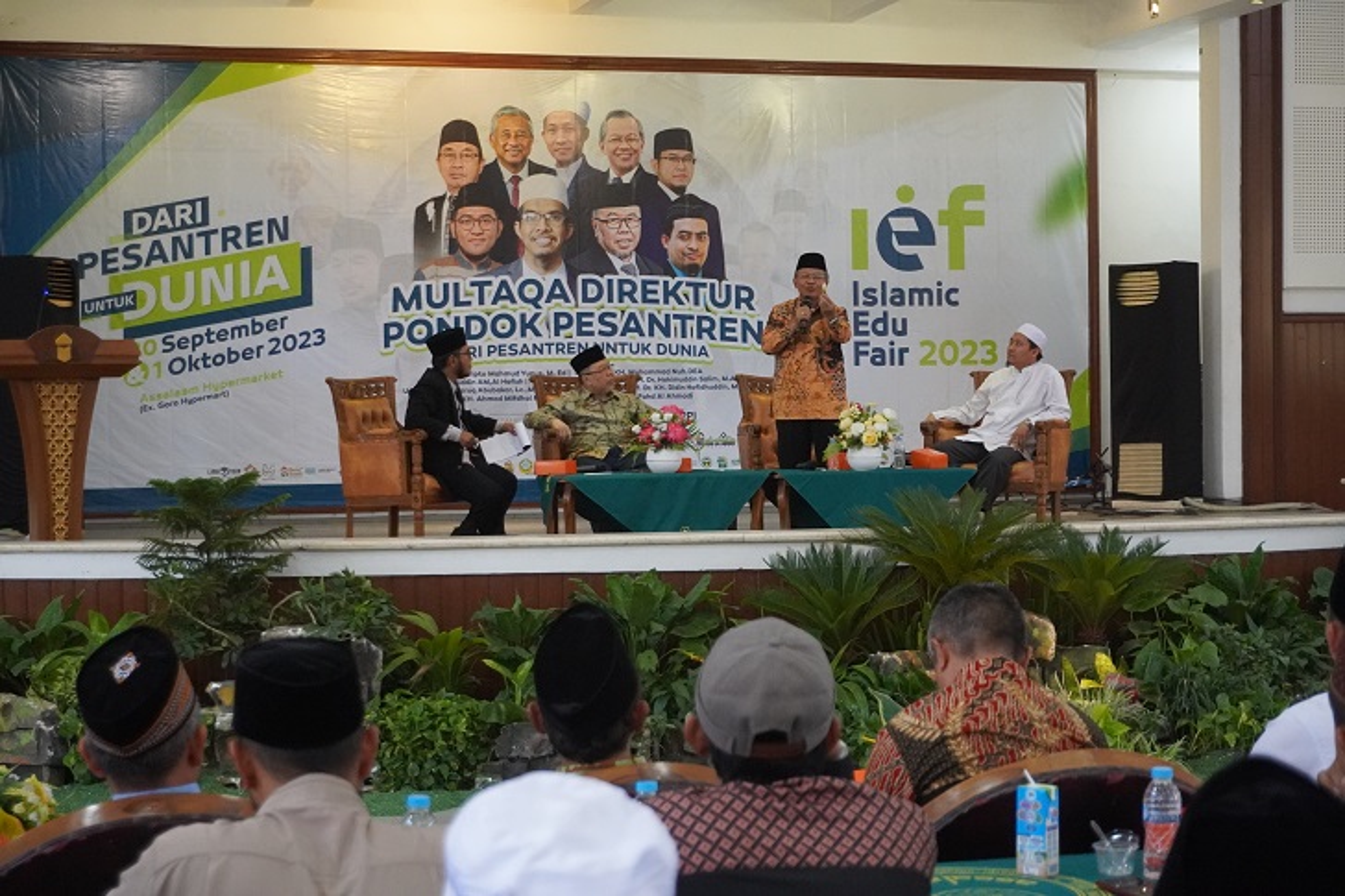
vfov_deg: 21.6
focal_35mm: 63
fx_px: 2353
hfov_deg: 31.9
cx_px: 672
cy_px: 448
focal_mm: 42
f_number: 5.6
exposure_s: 1/160
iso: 4000
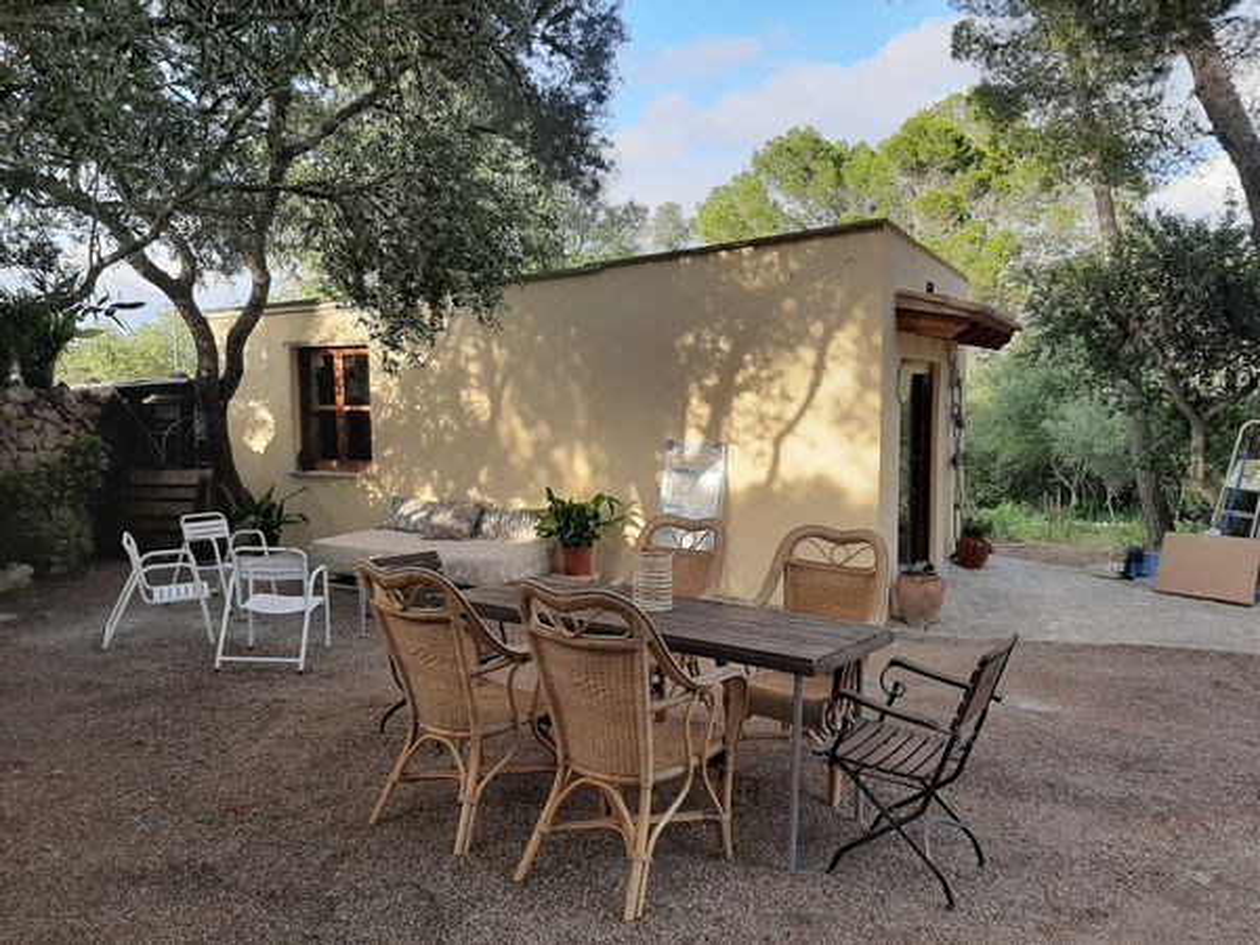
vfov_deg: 53.1
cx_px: 630
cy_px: 472
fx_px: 946
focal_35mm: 26
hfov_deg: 67.3
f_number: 1.7
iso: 40
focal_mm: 3.93
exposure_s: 1/414
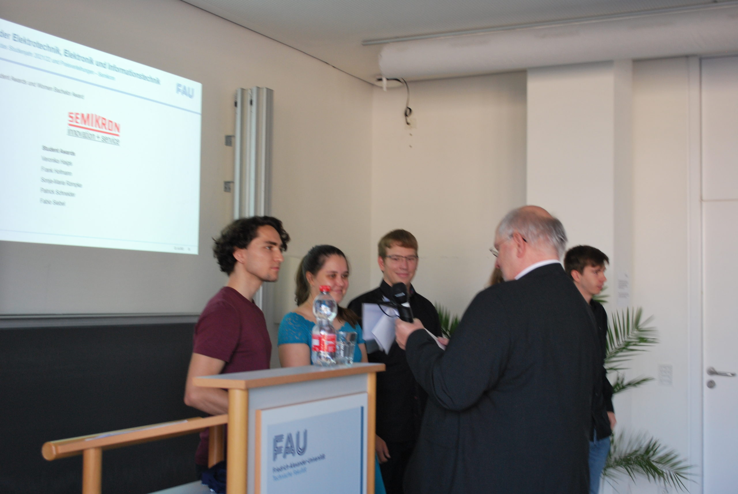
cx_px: 369
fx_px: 985
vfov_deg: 28.2
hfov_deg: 41.1
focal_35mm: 48
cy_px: 247
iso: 360
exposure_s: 1/30
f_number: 5
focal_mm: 32
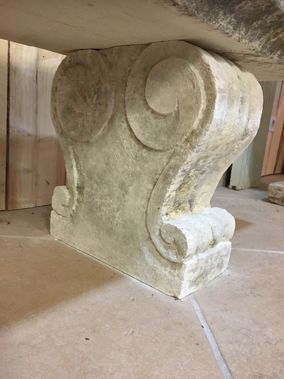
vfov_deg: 61.7
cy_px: 190
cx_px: 142
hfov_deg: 48.2
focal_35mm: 29
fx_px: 317
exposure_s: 1/20
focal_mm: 4.15
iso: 200
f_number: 2.2
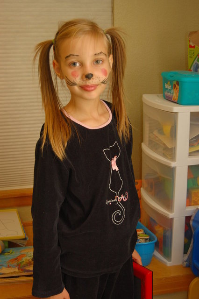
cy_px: 150
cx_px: 100
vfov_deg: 33.4
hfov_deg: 22.6
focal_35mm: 60
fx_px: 498
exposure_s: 1/60
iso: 640
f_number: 5
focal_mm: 40
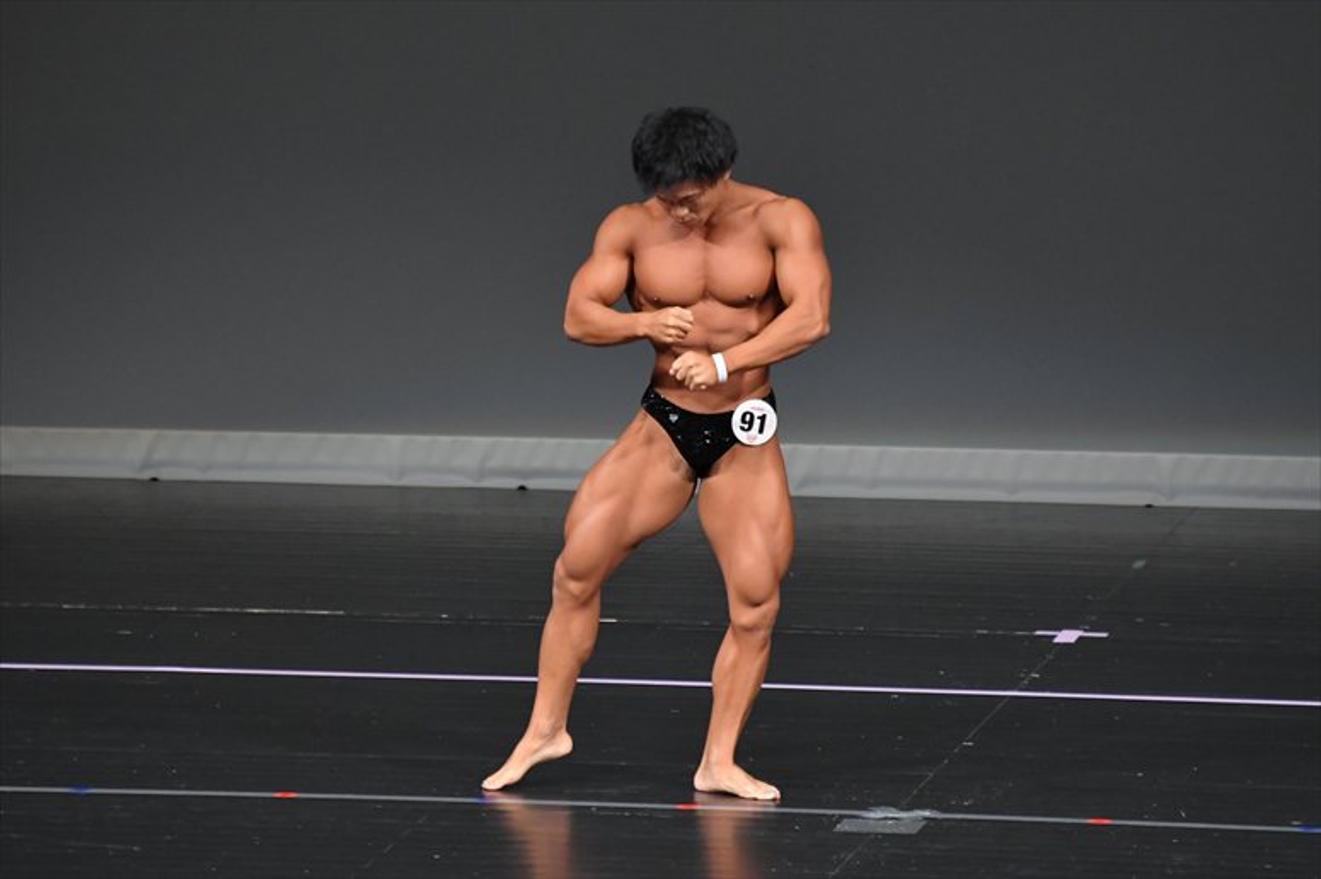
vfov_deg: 3.7
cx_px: 660
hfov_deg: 5.5
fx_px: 13754
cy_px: 440
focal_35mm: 375
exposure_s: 1/400
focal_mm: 250
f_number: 5.6
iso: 4000
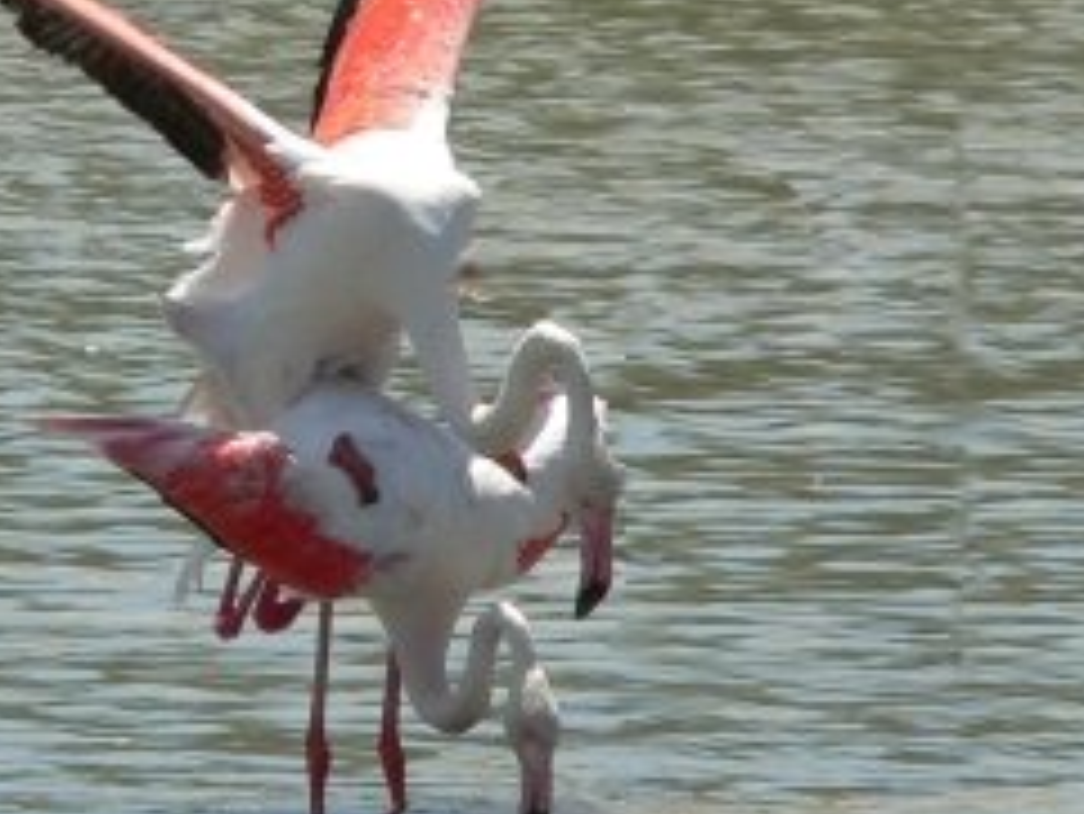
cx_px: 445
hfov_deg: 2.0
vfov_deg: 1.5
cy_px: 477
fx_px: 31456
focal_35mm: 1004
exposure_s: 1/500
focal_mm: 72
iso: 80
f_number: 4.6
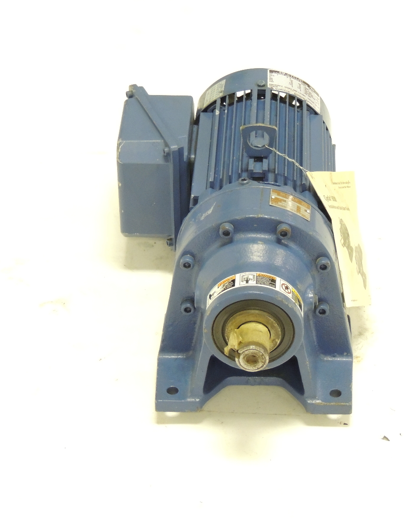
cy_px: 259
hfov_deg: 13.9
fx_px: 1704
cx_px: 250
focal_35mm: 111
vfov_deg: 17.3
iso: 800
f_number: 4
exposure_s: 1/15
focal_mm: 15.1
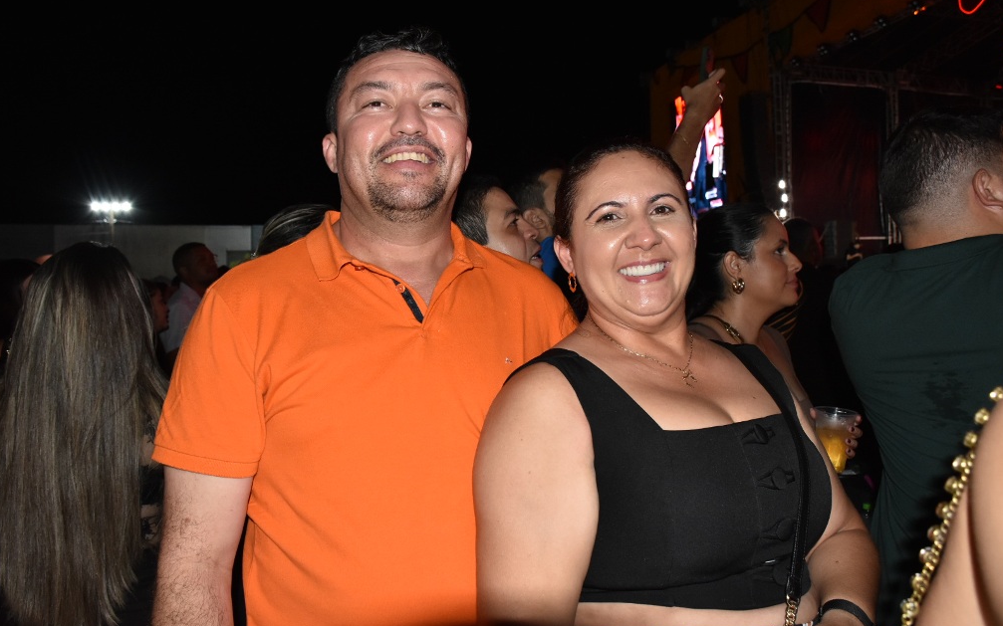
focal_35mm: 28
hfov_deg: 66.5
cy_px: 309
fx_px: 765
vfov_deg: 44.5
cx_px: 505
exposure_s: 1/125
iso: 1250
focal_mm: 18
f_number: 5.6
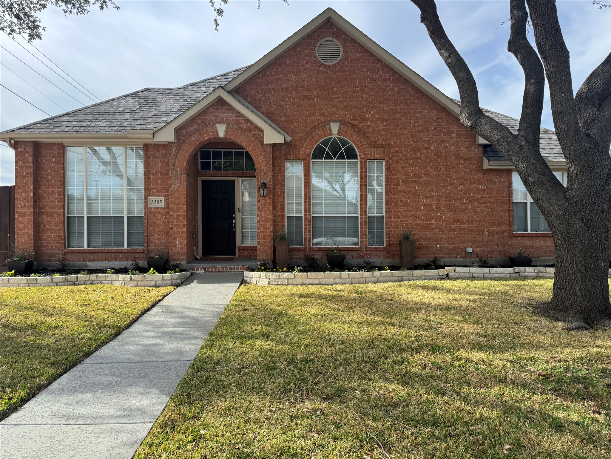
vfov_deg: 56.8
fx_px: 424
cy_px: 230
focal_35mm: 24
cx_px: 306
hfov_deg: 71.6
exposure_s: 1/1637
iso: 80
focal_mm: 6.76
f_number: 1.78
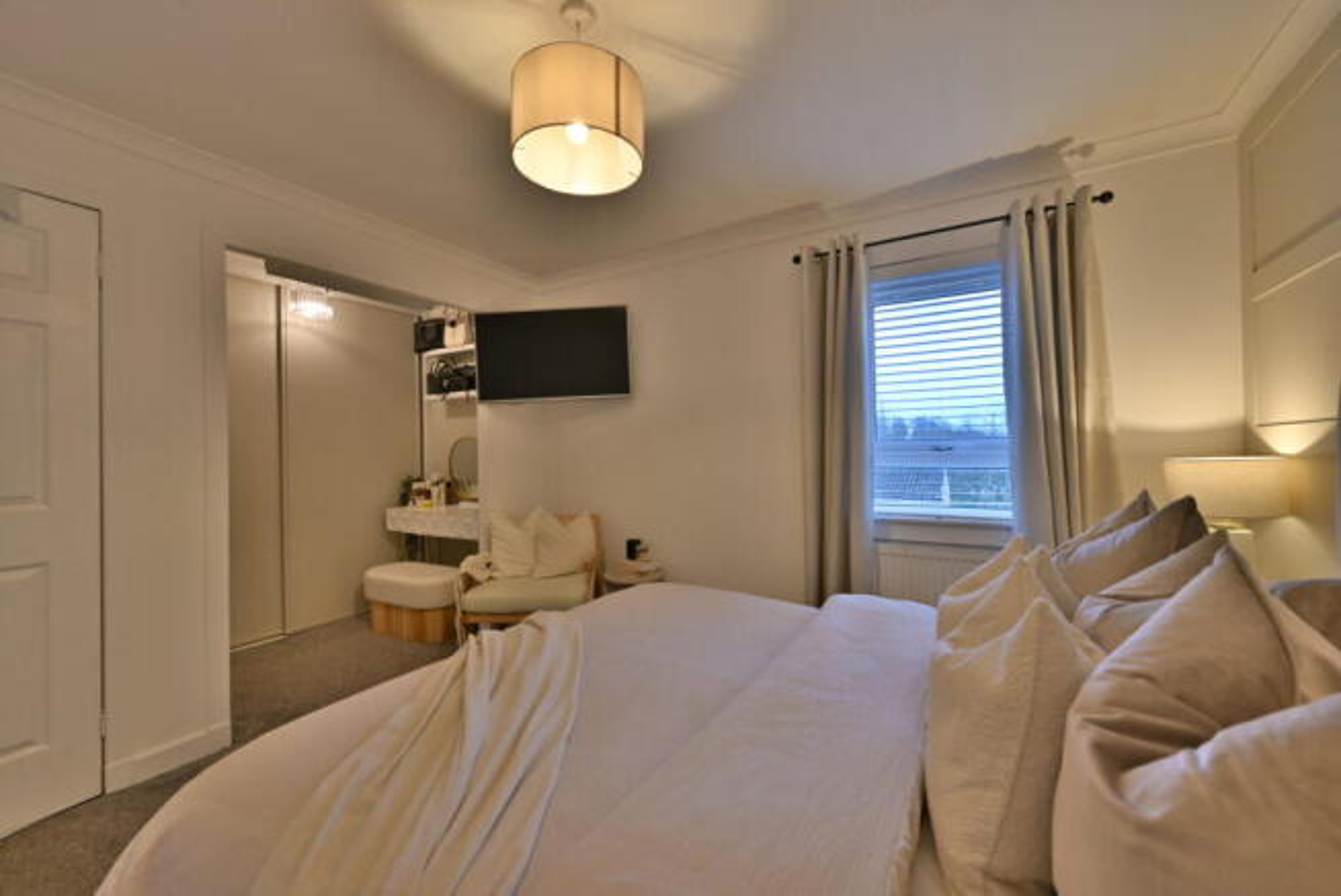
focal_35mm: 14
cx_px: 670
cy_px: 448
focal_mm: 14
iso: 320
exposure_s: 1/5
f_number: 10
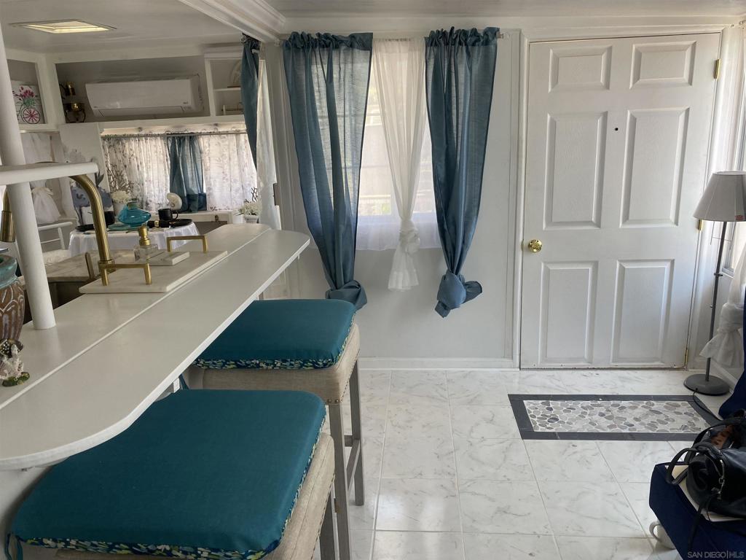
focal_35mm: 26
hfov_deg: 67.3
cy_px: 280
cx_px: 373
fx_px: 560
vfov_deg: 53.1
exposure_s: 1/121
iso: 64
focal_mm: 4.25
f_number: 1.8
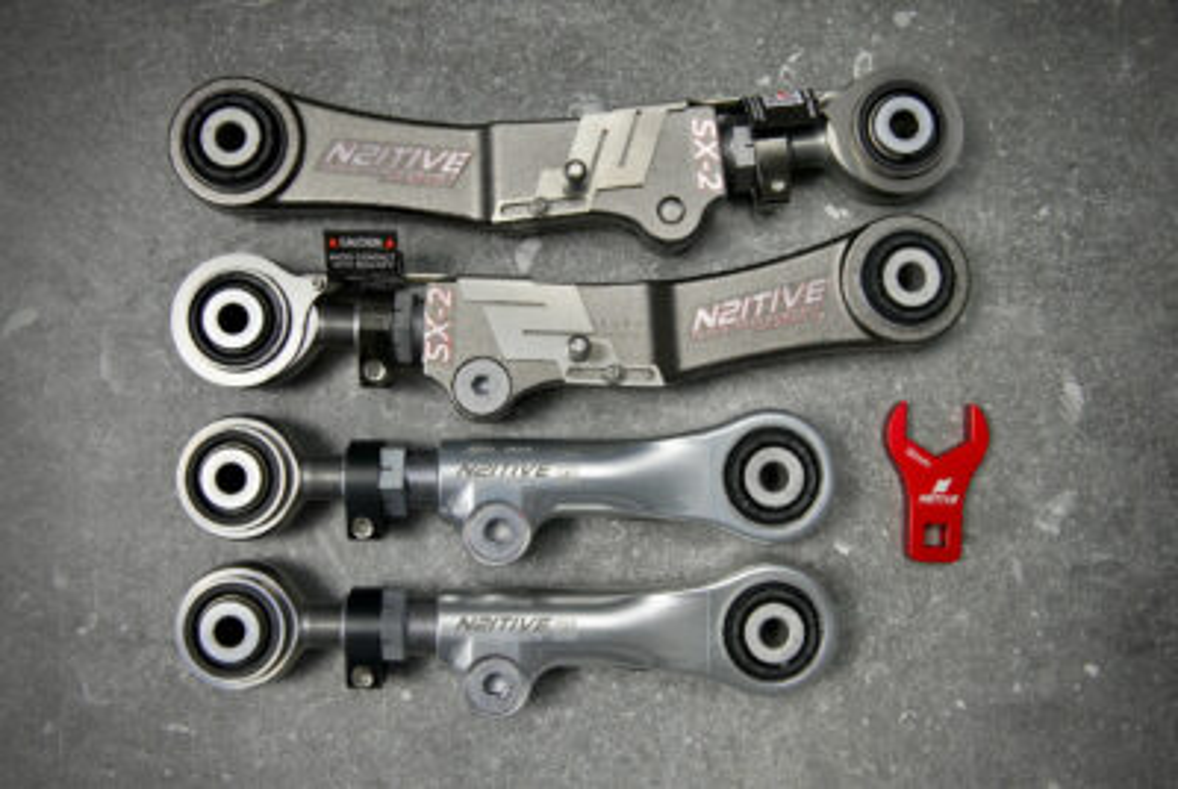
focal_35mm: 33
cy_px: 394
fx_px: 1081
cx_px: 589
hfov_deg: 57.2
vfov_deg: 40.1
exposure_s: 1/80
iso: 1000
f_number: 5.6
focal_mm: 33
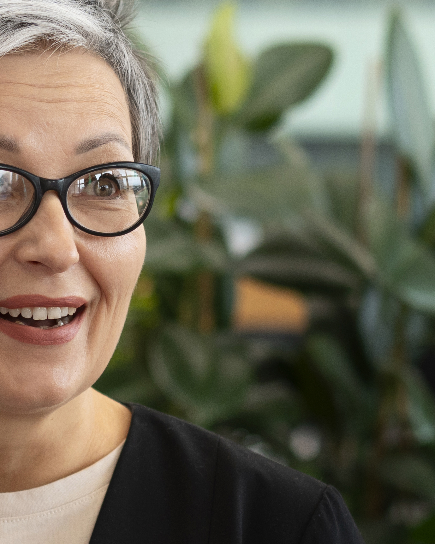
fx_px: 3380
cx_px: -4
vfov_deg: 9.1
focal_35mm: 210
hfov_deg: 7.3
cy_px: 579
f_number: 2.5
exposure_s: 1/250
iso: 400
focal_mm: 55
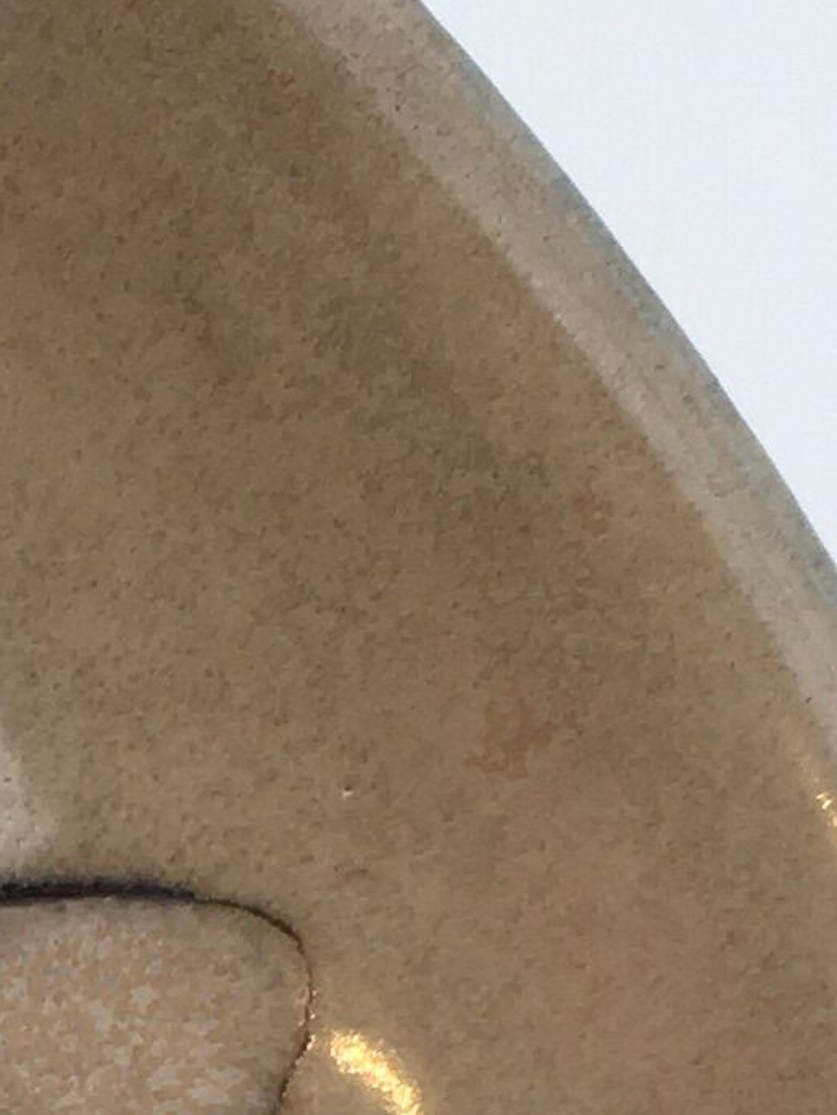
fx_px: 5448
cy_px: 1677
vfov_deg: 11.2
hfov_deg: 8.5
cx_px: -543
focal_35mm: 169
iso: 32
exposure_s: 1/120
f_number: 2.2
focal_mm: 4.15
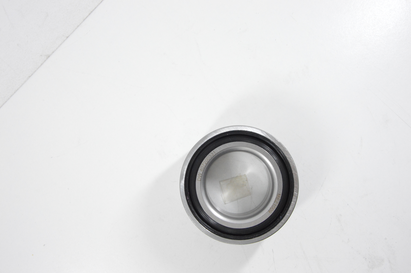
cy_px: 136
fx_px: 582
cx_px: 206
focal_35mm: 51
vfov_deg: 26.4
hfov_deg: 38.9
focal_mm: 34
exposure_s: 1/100
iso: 3200
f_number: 8
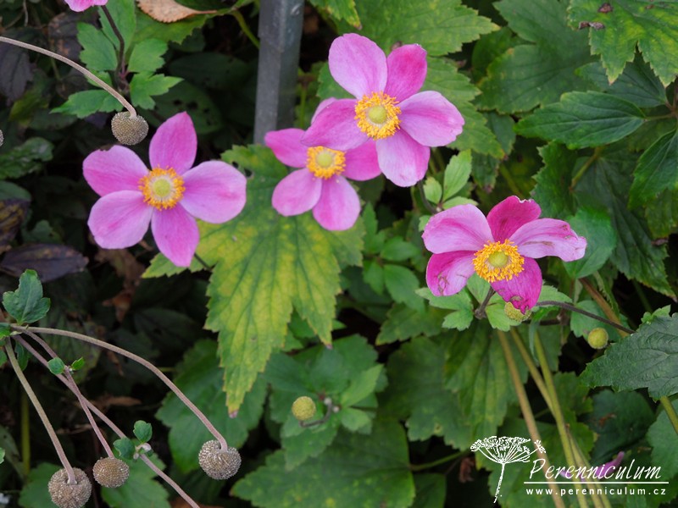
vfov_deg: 11.1
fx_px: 2625
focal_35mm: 134
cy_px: 254
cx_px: 339
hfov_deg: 14.7
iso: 180
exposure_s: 1/100
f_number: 4.9
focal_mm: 24.2
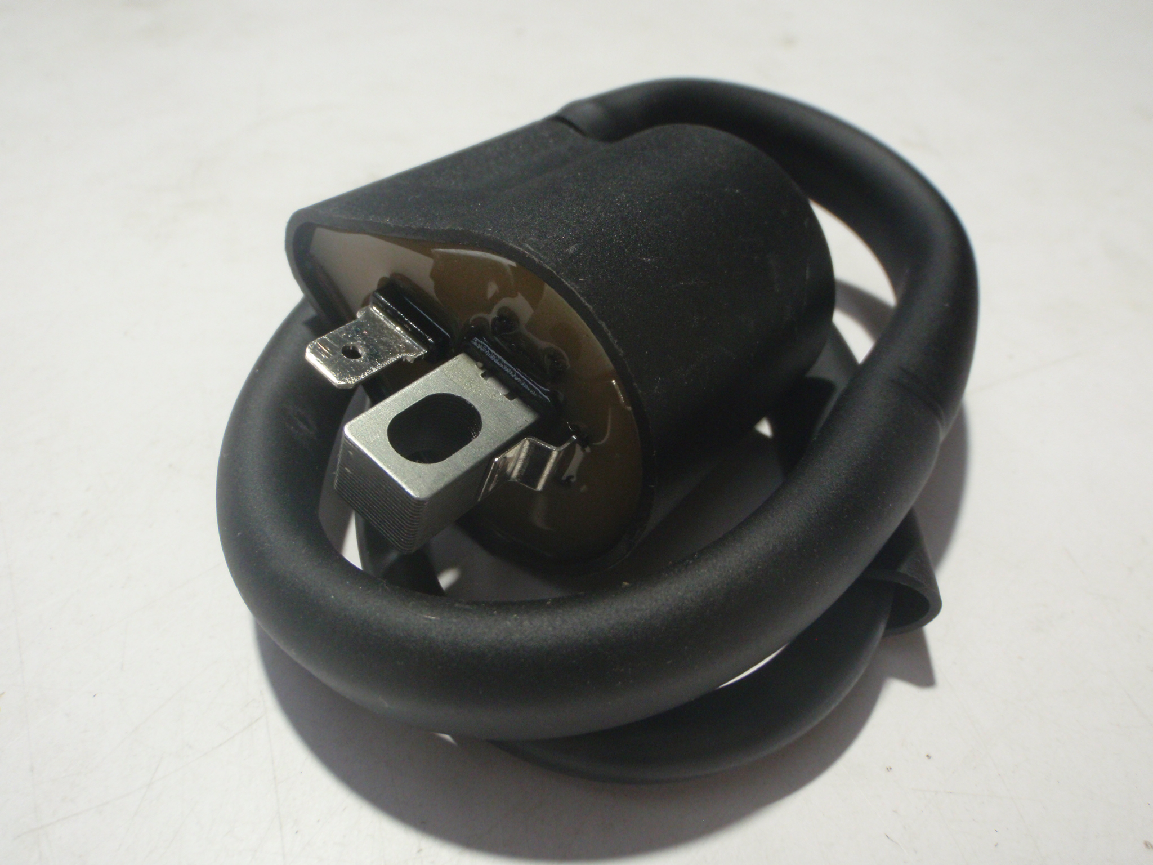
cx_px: 576
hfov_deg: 63.4
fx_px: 933
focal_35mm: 28
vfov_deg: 49.7
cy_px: 432
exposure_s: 1/25
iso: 200
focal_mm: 5
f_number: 3.5
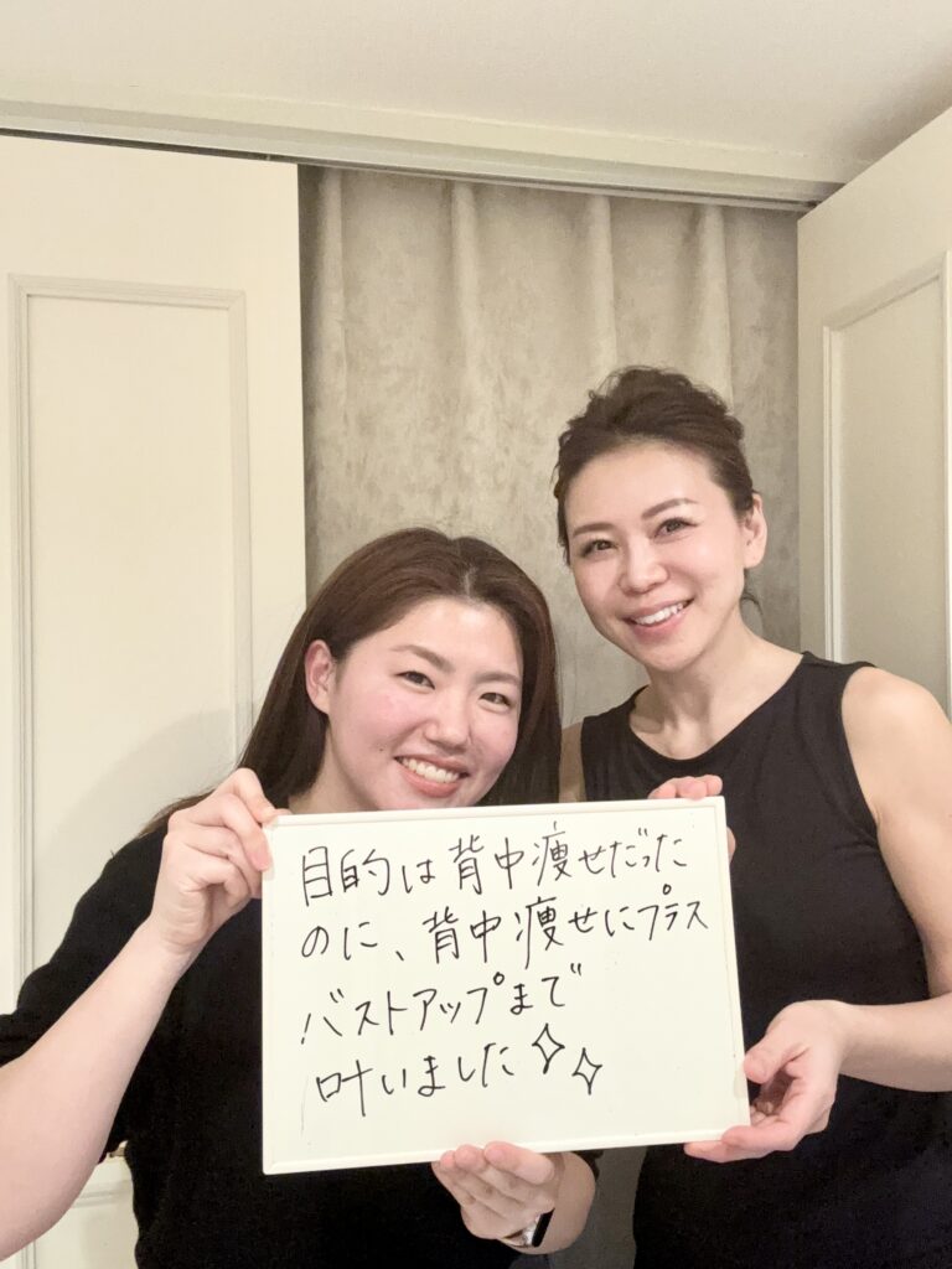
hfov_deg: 46.8
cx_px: 476
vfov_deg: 60.0
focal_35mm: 30
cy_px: 634
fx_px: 1100
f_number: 1.9
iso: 250
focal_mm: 2.69
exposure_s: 1/50
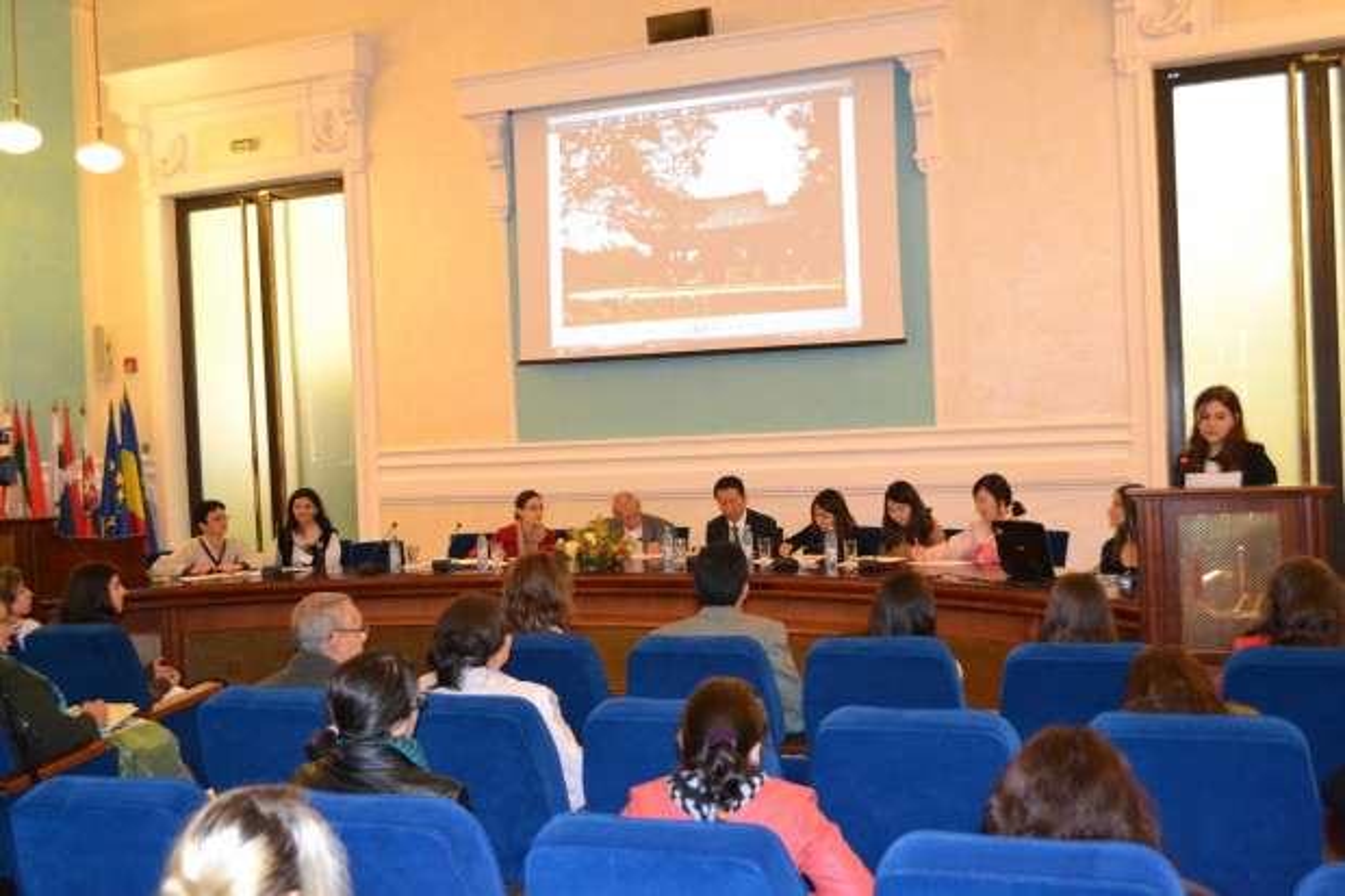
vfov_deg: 39.9
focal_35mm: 33
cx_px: 672
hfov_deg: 57.2
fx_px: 1233
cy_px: 448
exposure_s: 1/60
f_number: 3.8
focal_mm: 22
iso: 3200
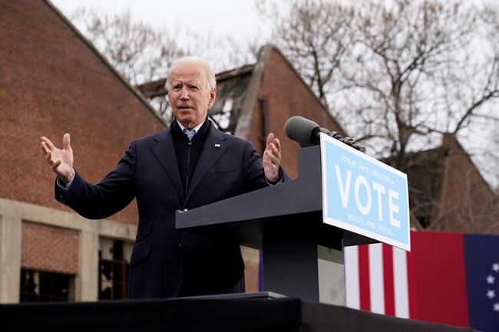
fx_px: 970
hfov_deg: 28.9
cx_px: 250
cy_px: 166
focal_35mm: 70
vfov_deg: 19.4
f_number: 4
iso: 640
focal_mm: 70
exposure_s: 1/1000
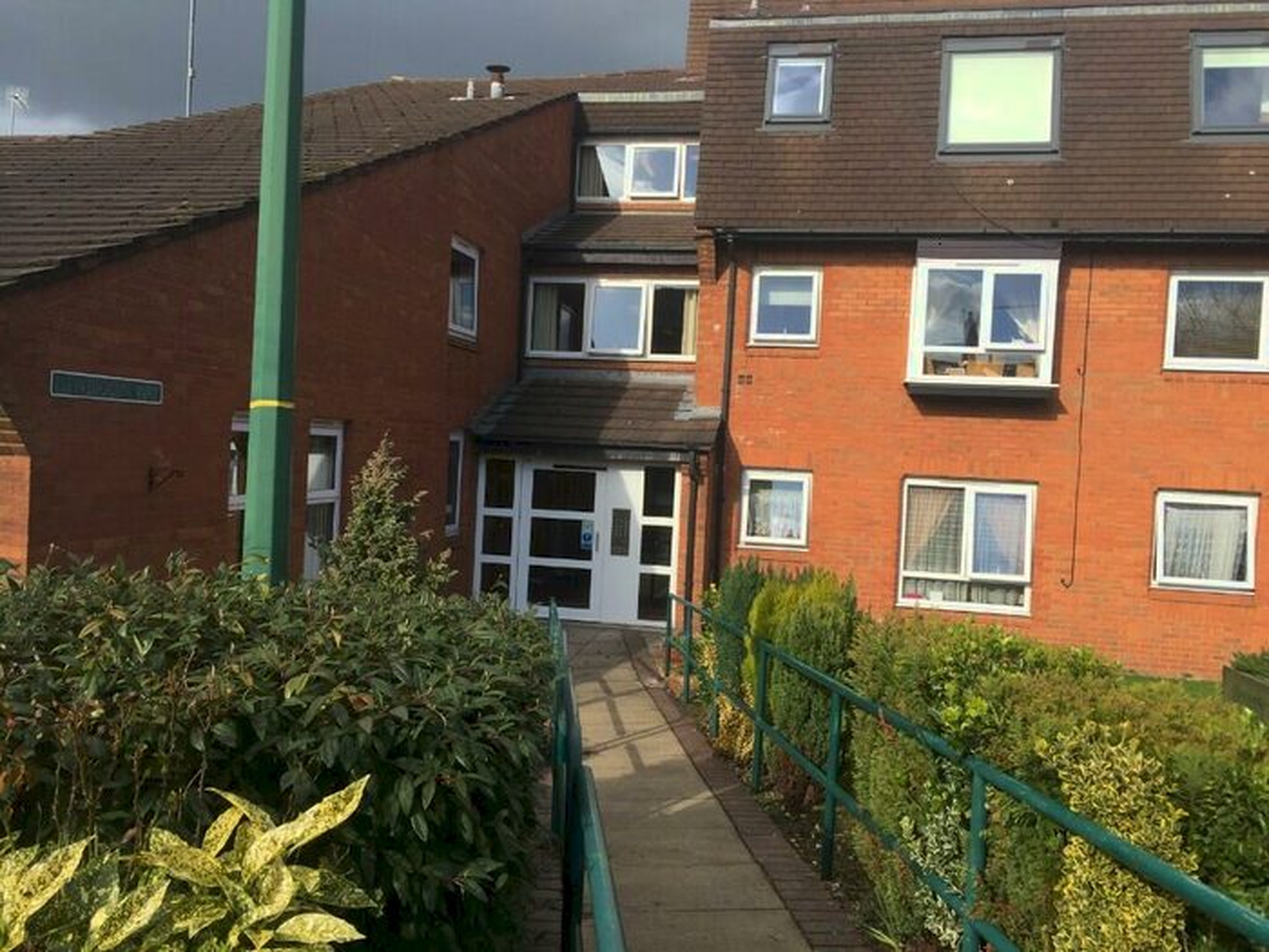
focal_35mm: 29
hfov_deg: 61.7
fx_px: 1063
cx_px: 634
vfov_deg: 48.2
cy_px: 476
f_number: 2.2
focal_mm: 4.15
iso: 32
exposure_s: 1/1099
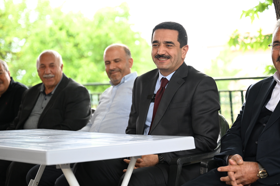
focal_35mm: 84
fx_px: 653
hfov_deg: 24.2
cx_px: 149
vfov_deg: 16.3
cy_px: 93
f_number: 2.8
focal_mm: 70
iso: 1250
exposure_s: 1/500
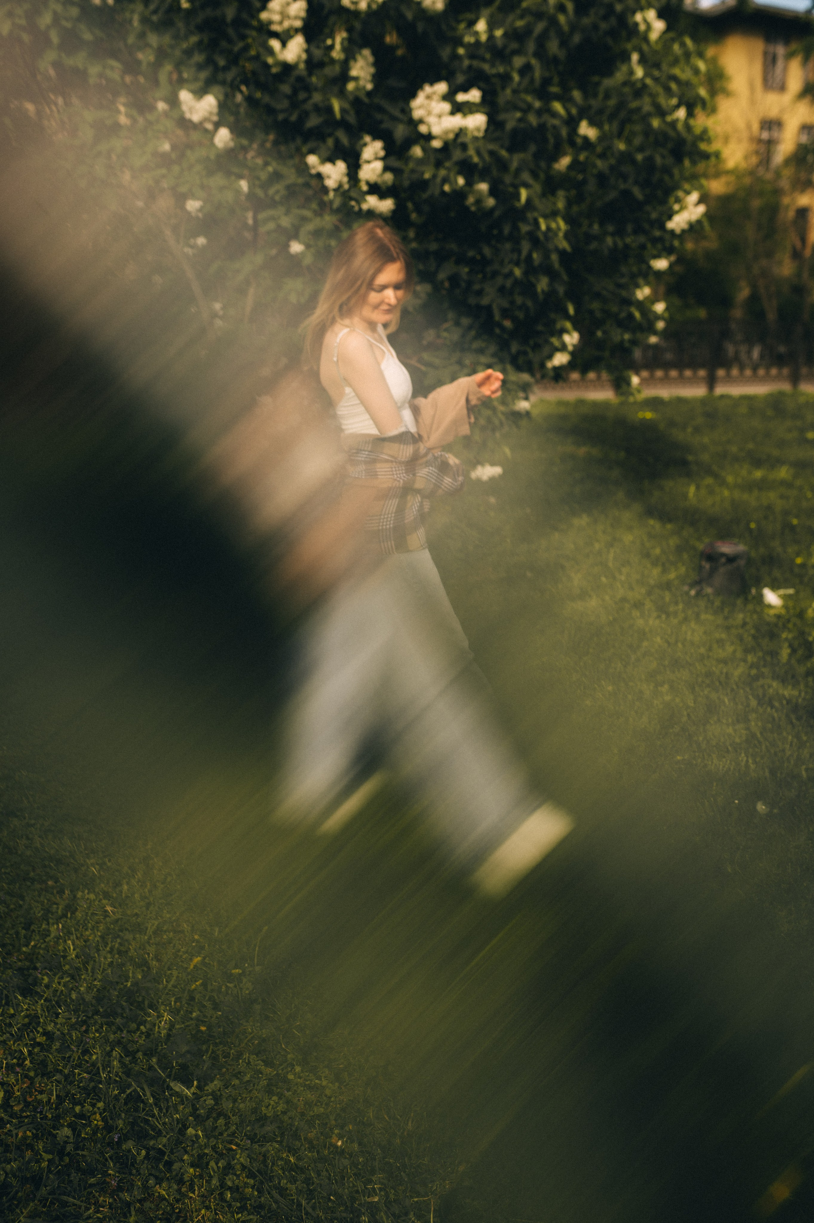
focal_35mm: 35
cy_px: 612
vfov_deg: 54.5
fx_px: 1189
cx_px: 407
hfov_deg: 37.8
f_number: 3.5
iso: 80
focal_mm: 35
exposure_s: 1/800
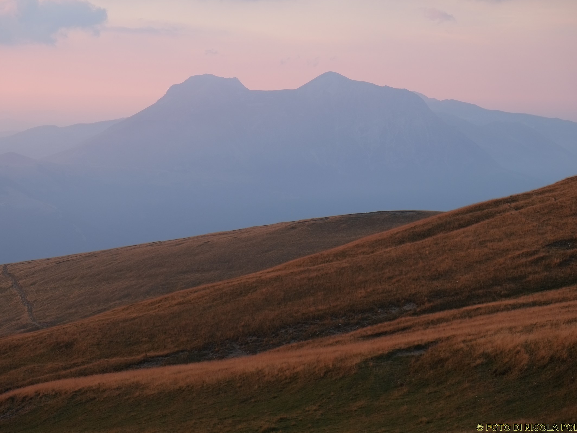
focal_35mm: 90
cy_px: 216
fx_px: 1500
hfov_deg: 21.8
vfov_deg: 16.4
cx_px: 278
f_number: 4
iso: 200
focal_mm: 55
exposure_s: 1/140
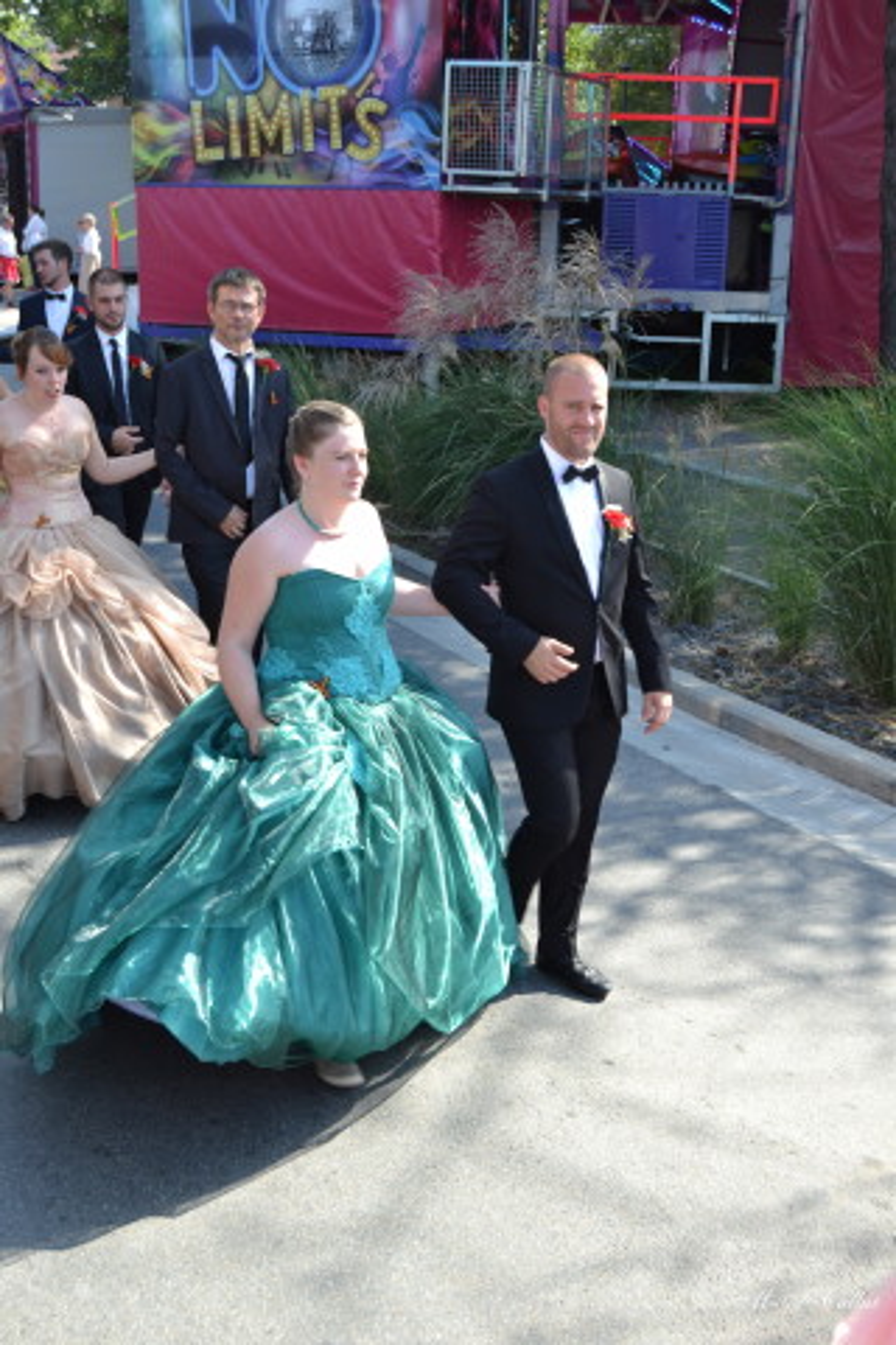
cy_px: 672
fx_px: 1568
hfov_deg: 31.9
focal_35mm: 42
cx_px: 448
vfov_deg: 46.4
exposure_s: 1/125
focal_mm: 28
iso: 110
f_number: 5.6
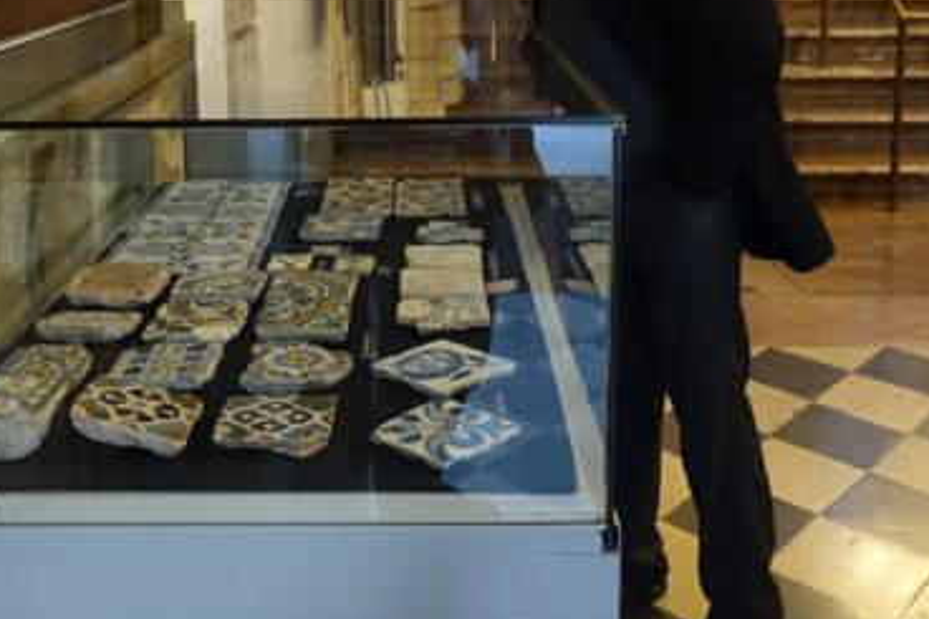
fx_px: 1212
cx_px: 409
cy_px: 121
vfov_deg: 28.0
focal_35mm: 47
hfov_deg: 41.9
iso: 2000
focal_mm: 8.8
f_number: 2.8
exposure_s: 1/50
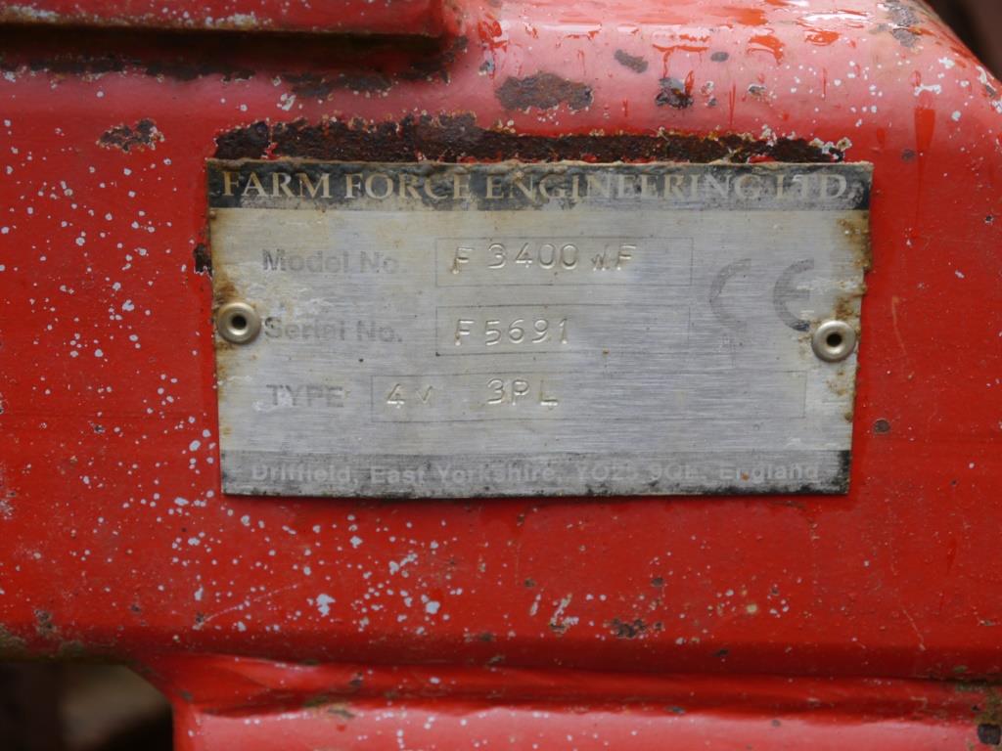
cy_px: 376
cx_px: 501
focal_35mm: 78
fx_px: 2258
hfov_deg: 25.0
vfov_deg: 18.9
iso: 400
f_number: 5.5
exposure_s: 1/80
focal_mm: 39
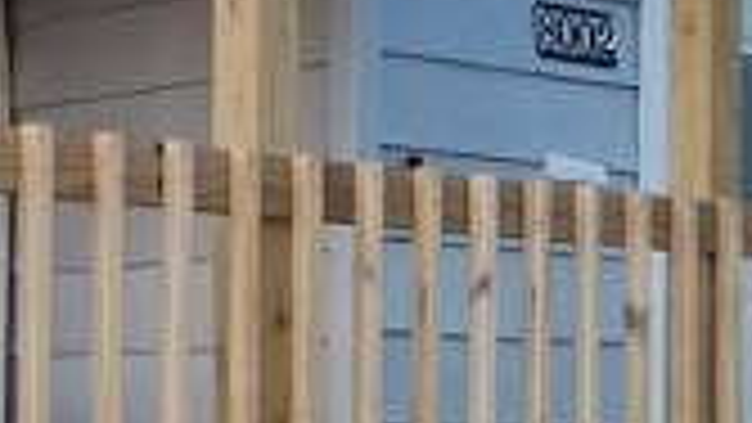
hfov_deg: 16.3
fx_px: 2593
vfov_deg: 9.2
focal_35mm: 130
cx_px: 63
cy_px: 468
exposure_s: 1/13
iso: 125
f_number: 1.7
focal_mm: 4.3
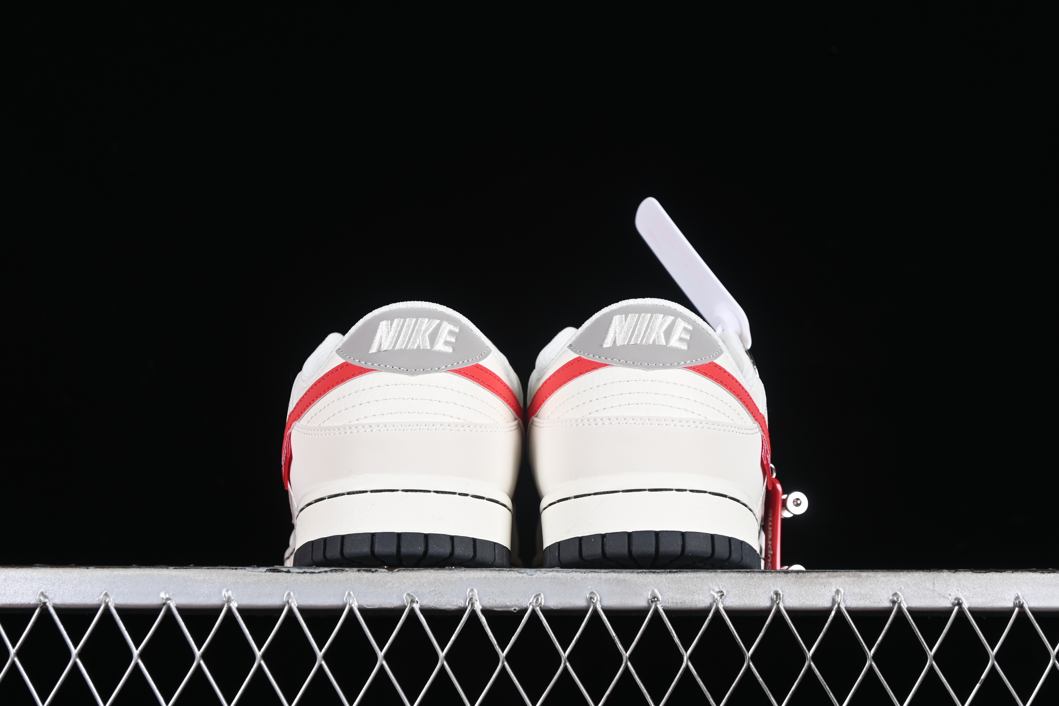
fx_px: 2206
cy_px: 353
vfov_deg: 18.2
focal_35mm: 75
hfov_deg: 27.0
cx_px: 530
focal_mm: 50
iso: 160
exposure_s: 1/60
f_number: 6.3
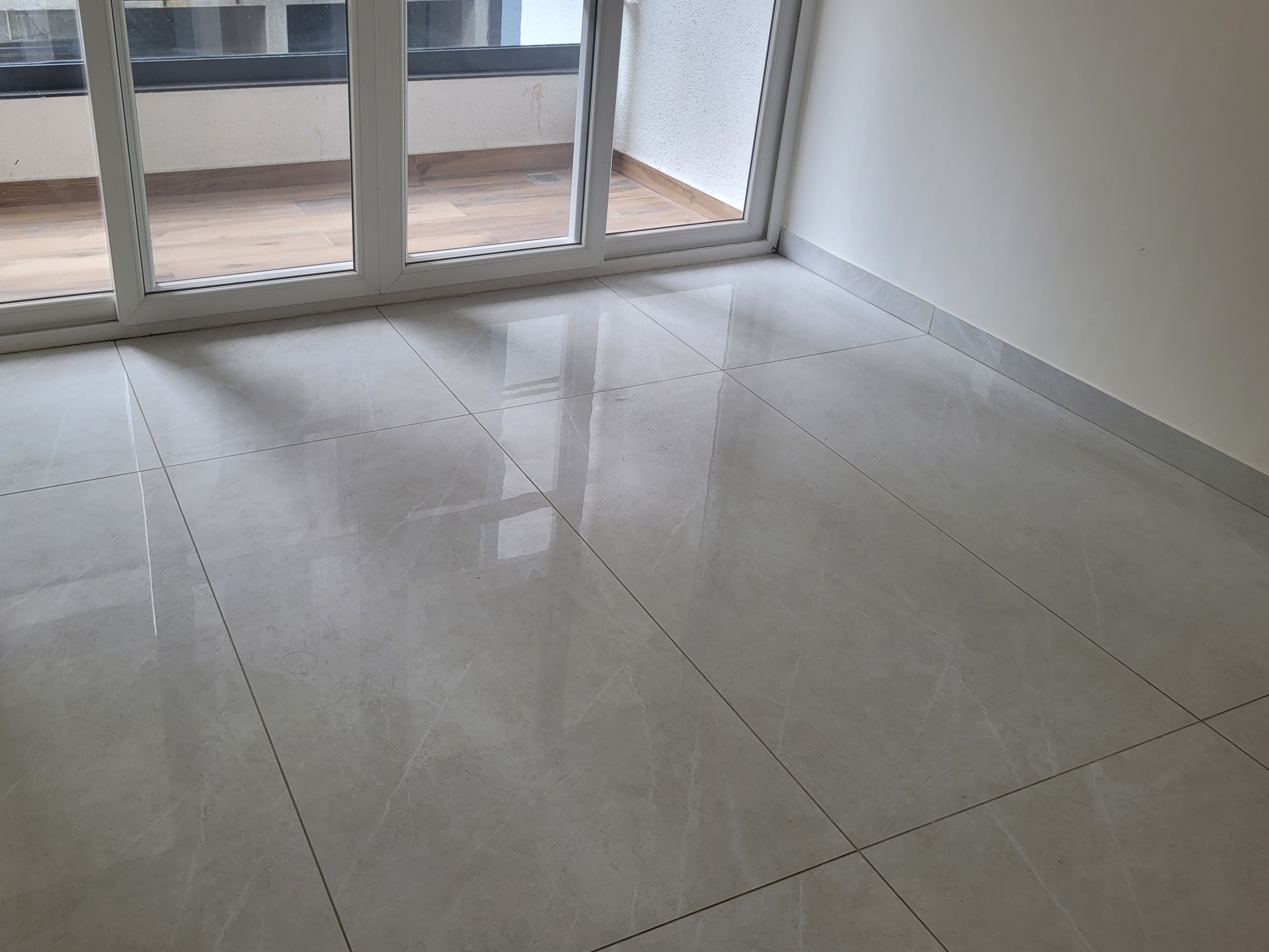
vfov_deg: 44.1
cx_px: 508
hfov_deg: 56.4
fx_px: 1173
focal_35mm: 32
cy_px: 437
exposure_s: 1/100
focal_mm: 5.4
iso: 40
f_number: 1.8
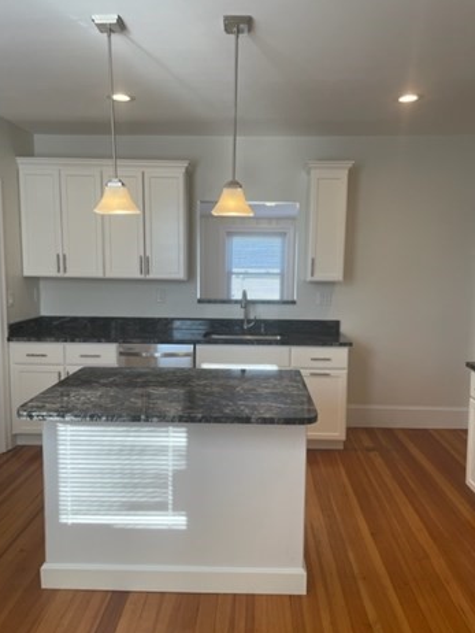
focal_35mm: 27
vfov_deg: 65.3
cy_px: 321
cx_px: 240
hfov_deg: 51.4
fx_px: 494
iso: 32
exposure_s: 1/164
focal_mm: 4.2
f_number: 1.6
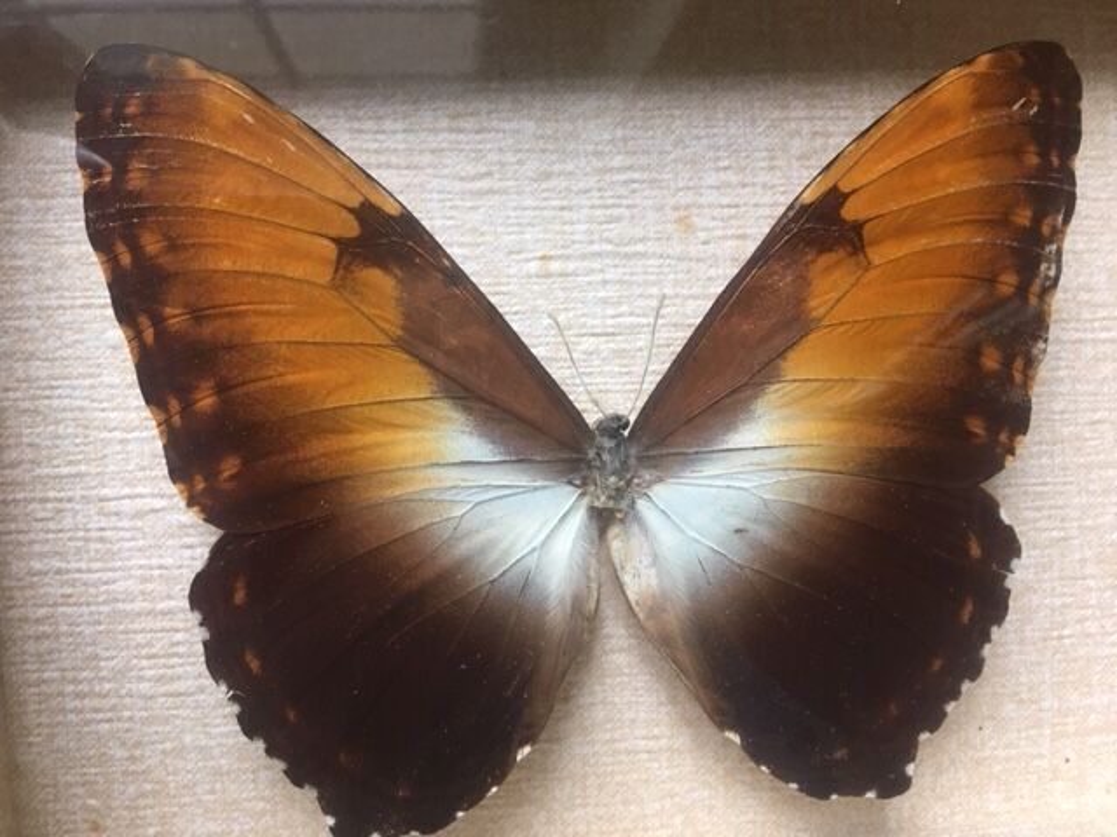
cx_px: 558
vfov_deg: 48.2
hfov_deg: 61.7
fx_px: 936
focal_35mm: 29
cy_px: 418
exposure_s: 1/33
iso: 125
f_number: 2.2
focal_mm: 4.15
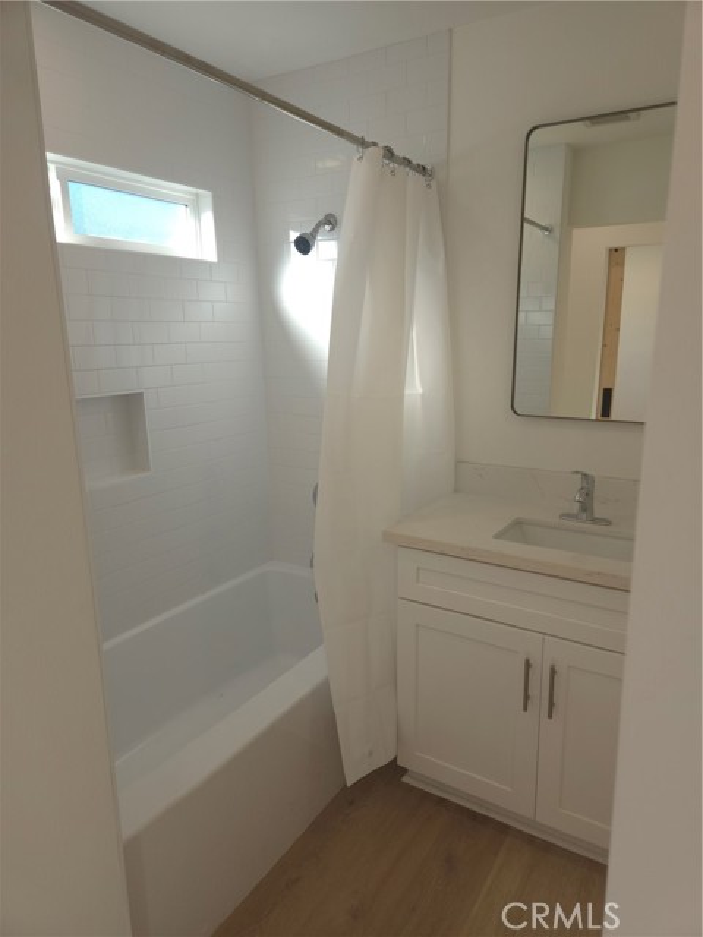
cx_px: 352
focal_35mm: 23
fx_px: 623
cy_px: 468
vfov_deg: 73.9
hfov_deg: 58.9
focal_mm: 5.4
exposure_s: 1/232
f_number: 1.8
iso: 50
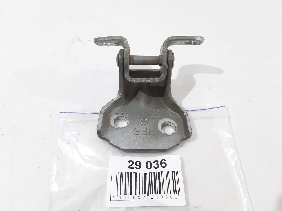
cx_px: 141
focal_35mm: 27
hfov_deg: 65.3
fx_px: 220
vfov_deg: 51.3
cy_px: 106
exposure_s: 1/50
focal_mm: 3.93
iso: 160
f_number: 1.7
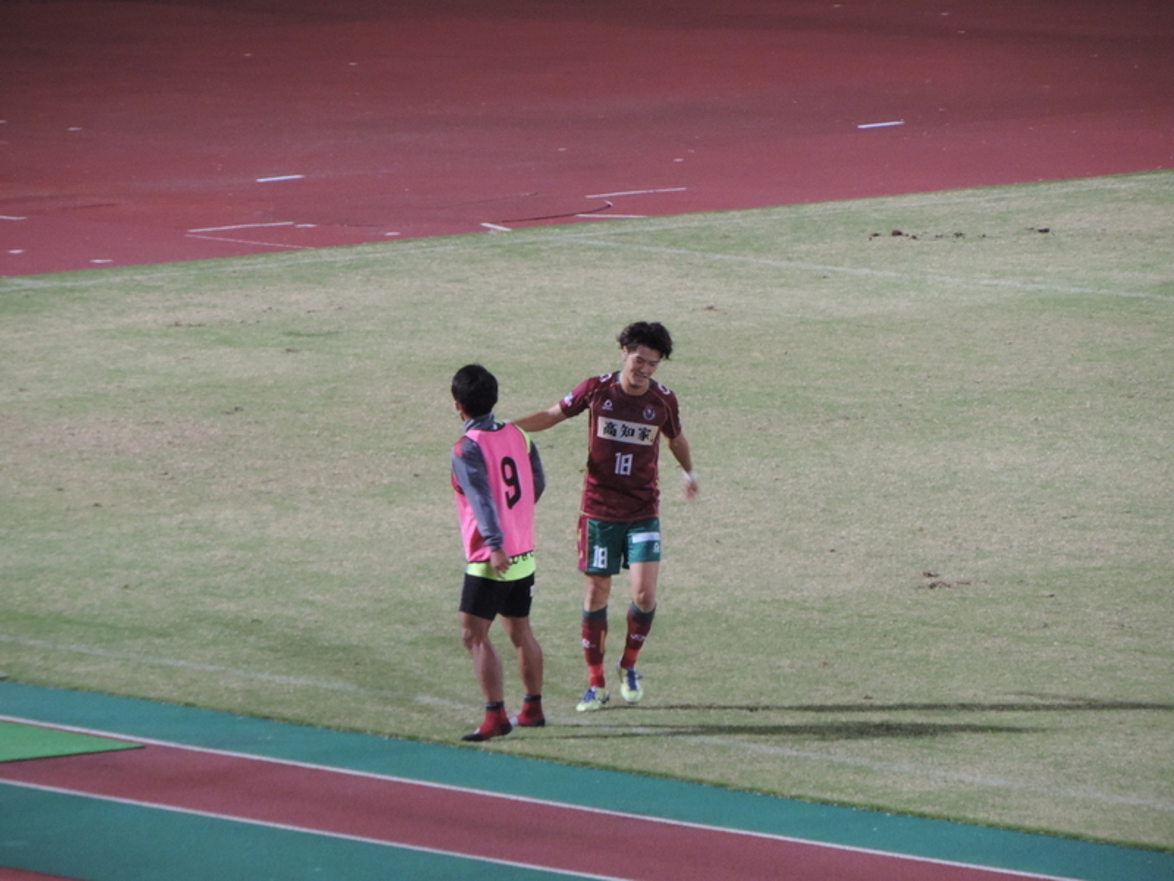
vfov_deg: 3.2
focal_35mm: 470
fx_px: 15940
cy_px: 440
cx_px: 587
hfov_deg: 4.2
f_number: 4.9
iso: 720
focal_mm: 83.8
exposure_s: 1/60
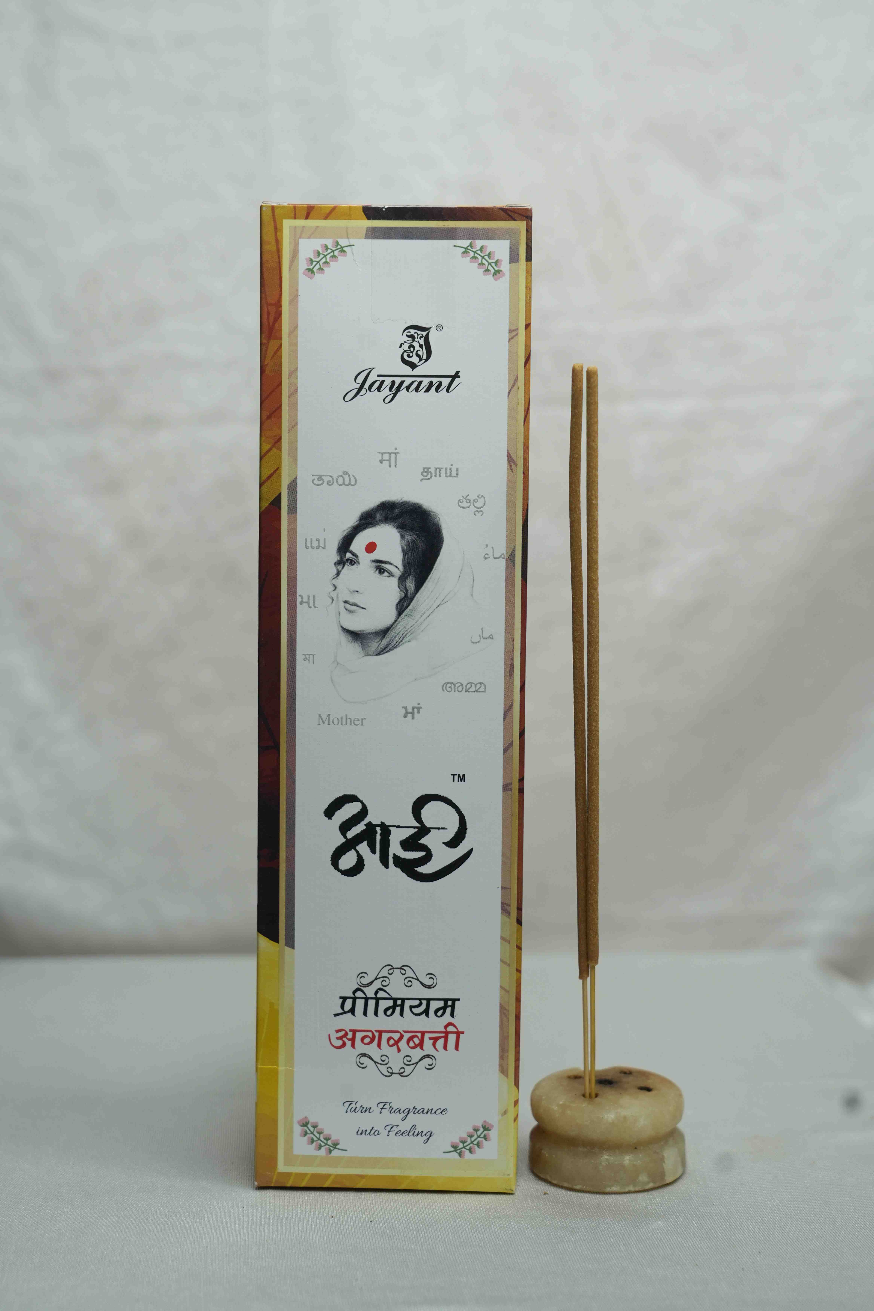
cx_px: 437
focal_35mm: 56
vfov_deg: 35.6
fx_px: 2039
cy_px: 656
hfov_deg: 24.2
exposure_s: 1/100
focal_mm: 56
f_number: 5.6
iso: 400
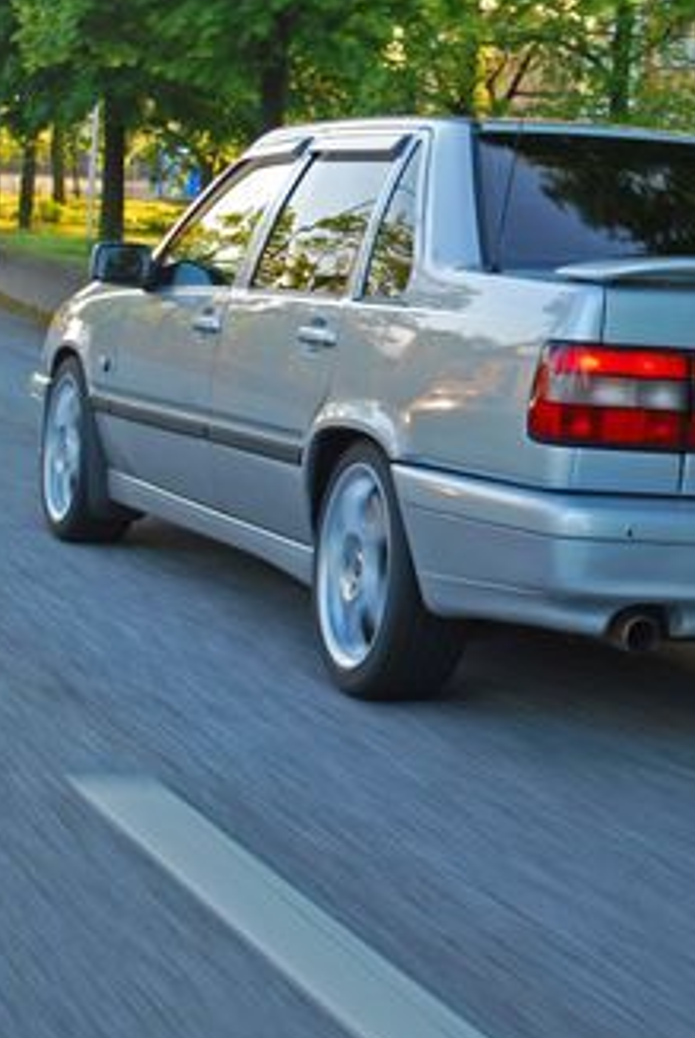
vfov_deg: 21.6
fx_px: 2713
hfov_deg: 14.5
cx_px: 587
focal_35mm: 94
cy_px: 346
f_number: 4.8
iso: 200
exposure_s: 1/80
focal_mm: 32
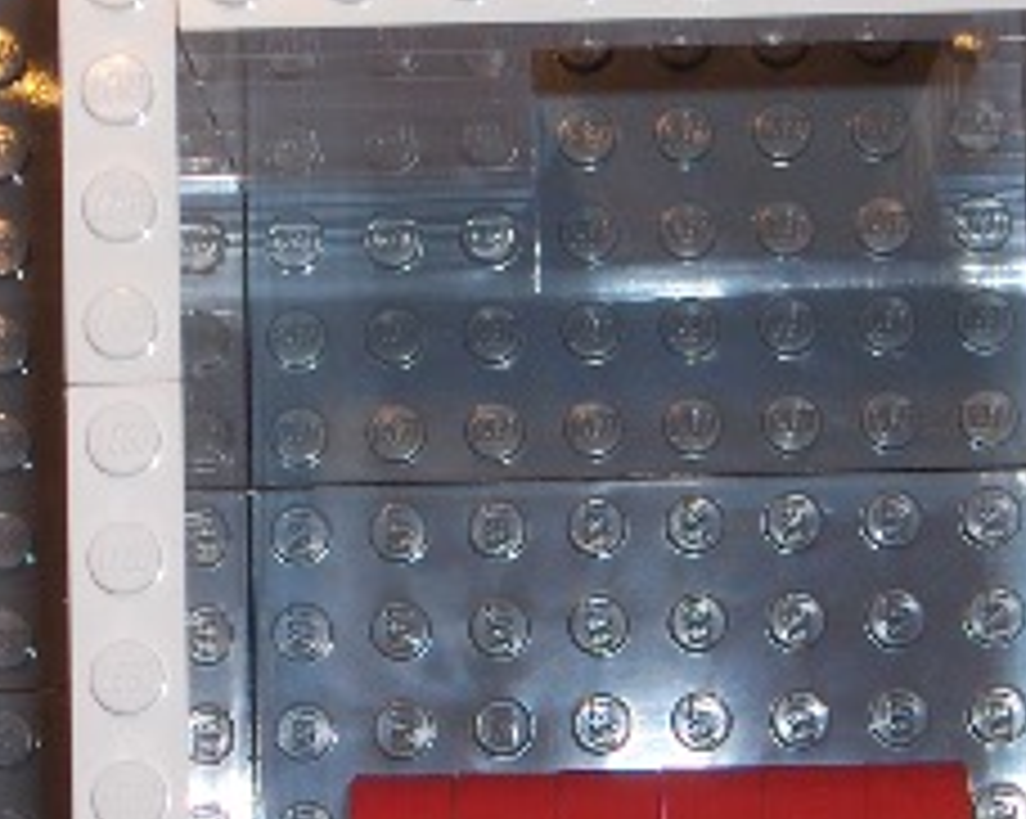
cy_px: 423
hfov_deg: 12.8
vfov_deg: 10.2
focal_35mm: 151
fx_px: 4581
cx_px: 468
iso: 100
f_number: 5.4
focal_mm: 11.4
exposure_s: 1/90
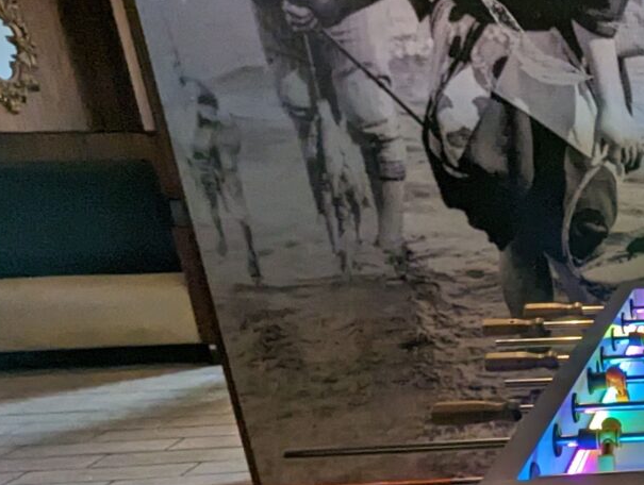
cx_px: 893
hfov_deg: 30.5
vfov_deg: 31.9
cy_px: 406
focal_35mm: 44
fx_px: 820
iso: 197
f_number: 2.2
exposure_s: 1/24
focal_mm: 1.95
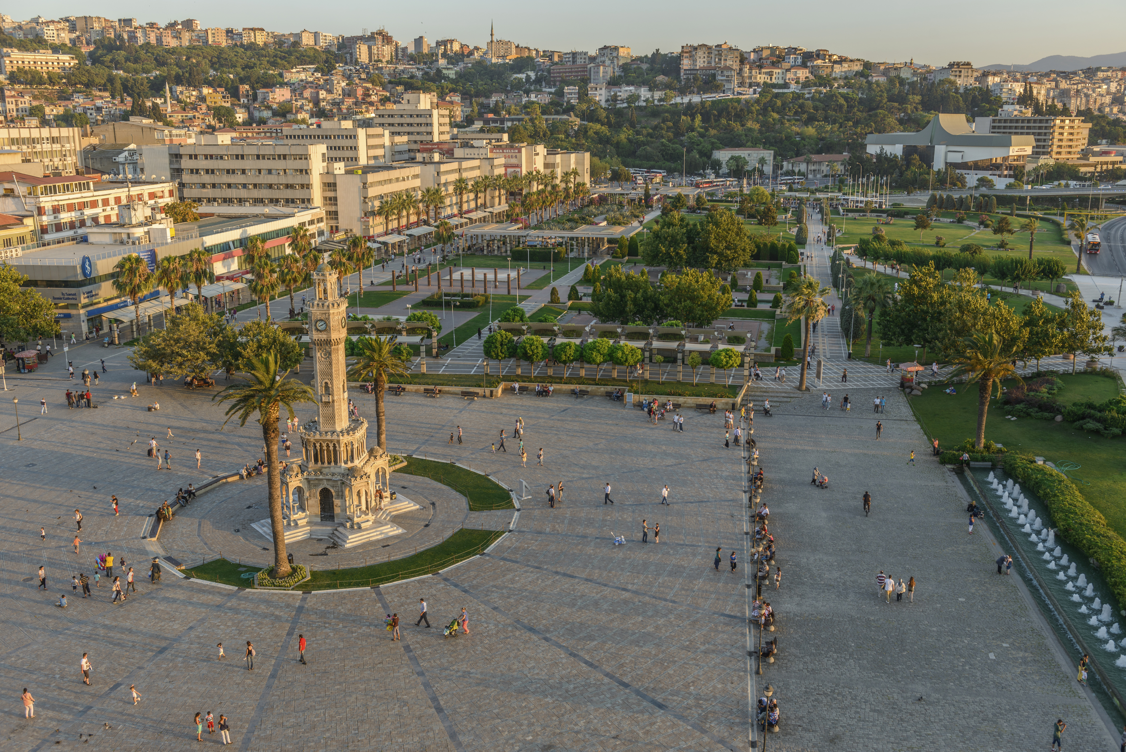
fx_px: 1001
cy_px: 376
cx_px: 563
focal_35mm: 32
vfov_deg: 41.1
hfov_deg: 58.7
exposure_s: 1/60
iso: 100
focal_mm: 32
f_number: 7.1
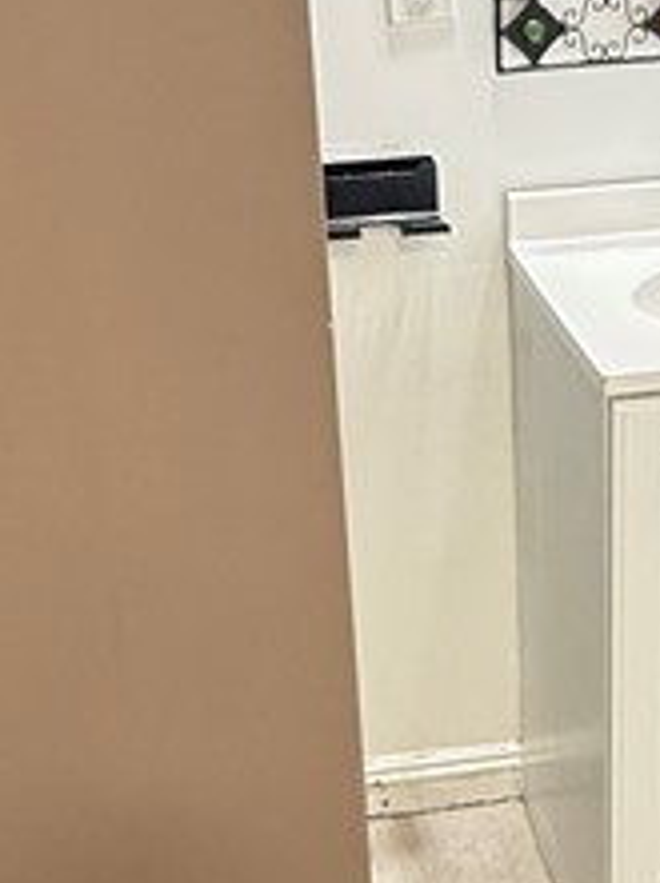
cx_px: 436
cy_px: 424
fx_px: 1657
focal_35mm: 65
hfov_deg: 22.4
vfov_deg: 29.9
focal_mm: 2.22
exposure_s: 1/60
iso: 250
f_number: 2.2
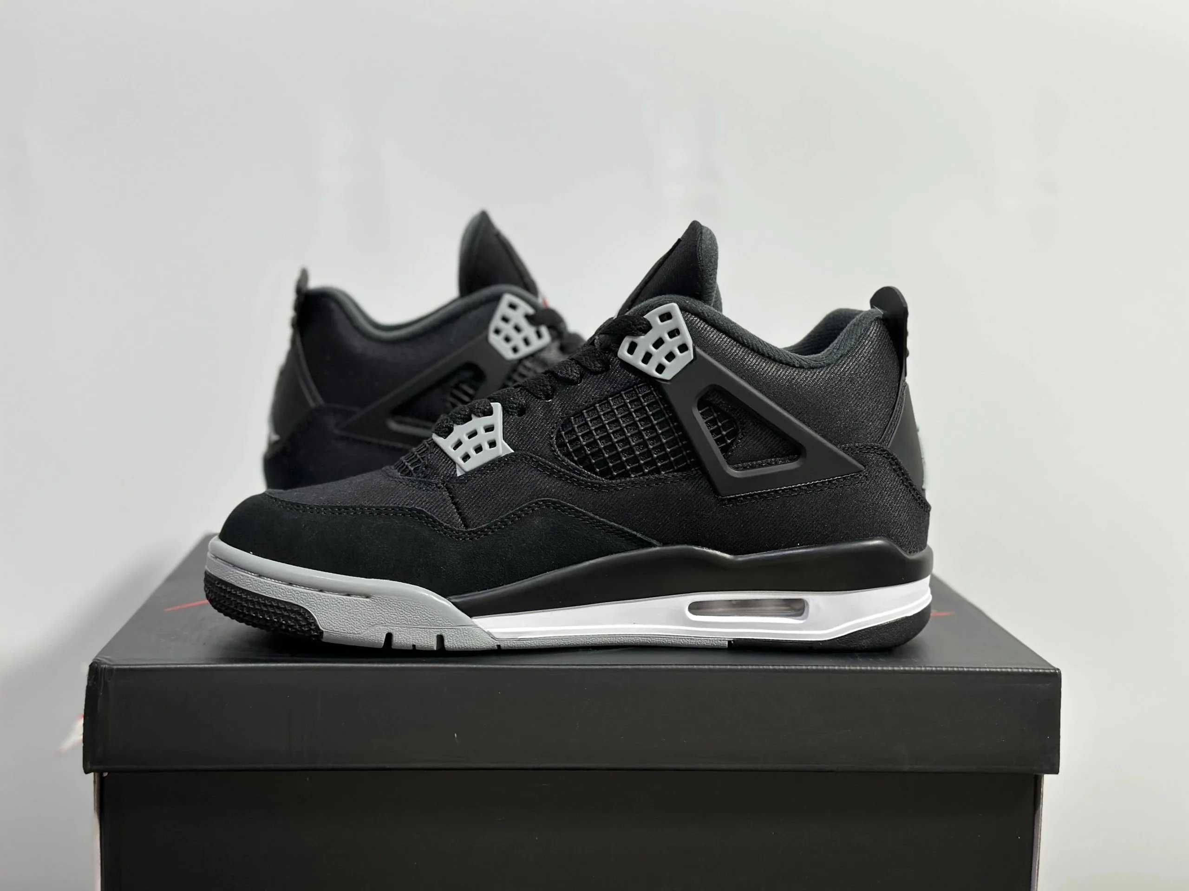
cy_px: 446
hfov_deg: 39.7
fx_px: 1649
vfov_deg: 30.3
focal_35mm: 48
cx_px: 594
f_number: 1.78
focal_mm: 6.86
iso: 160
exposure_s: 1/50
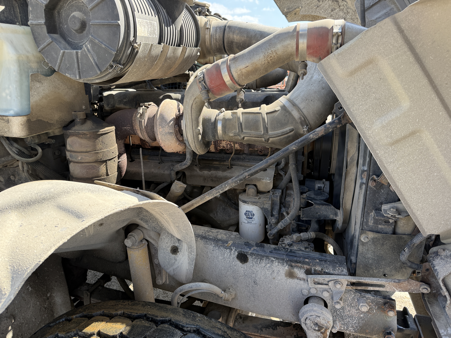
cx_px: 226
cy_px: 169
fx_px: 313
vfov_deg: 56.8
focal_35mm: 24
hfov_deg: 71.6
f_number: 1.78
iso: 100
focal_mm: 6.76
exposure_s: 1/695
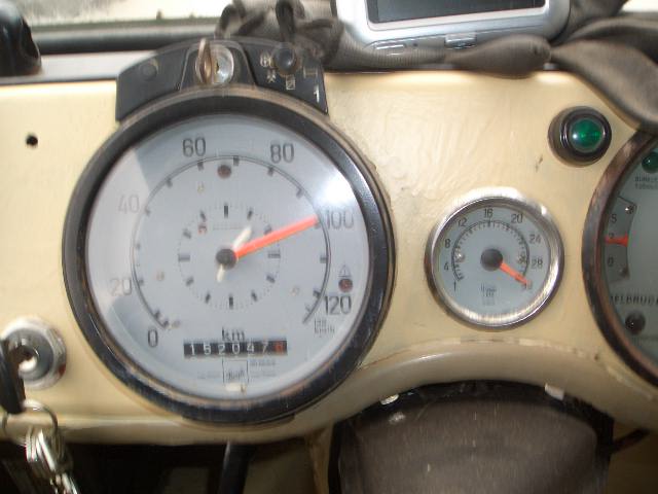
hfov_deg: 51.4
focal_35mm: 36
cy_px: 247
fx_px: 684
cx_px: 329
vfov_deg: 39.7
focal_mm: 4.8
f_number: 4
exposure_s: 1/80
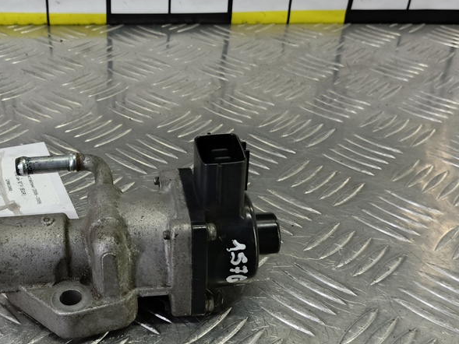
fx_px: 530
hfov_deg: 45.7
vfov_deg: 35.9
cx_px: 135
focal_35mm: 40
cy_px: 201
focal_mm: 4.11
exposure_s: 1/33.3
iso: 110
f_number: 1.6
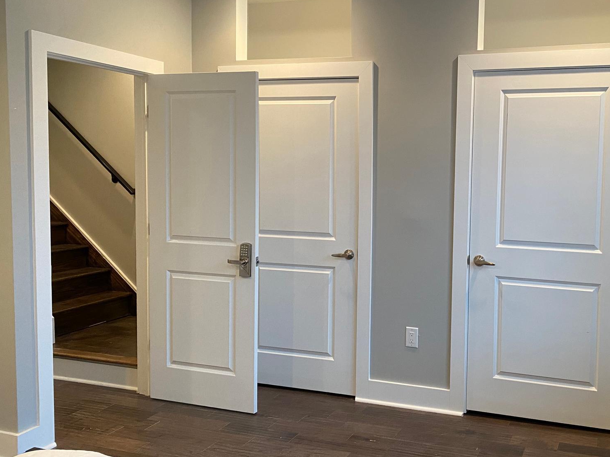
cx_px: 407
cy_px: 213
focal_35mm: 36
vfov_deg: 39.6
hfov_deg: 50.4
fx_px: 634
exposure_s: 1/60
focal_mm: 4.25
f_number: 1.8
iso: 200
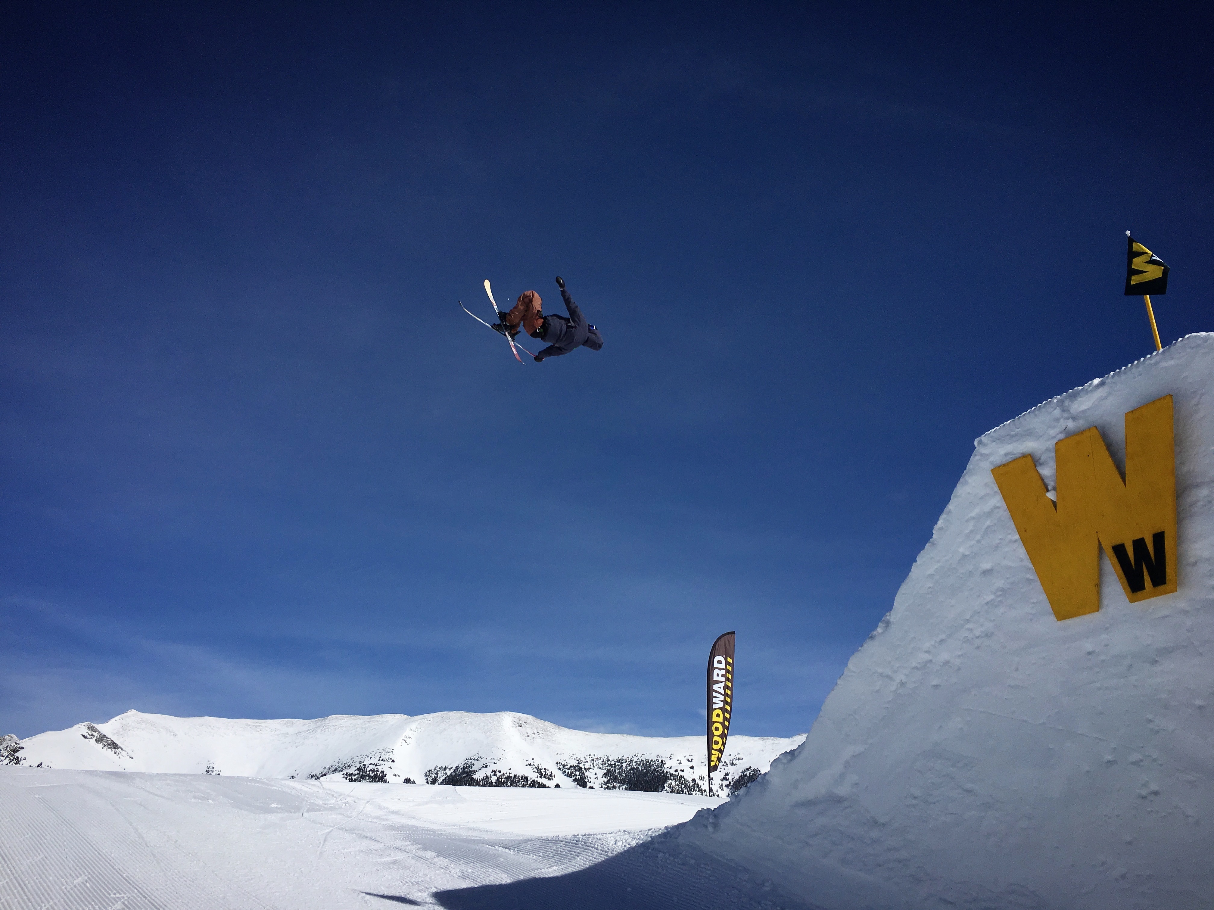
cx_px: 607
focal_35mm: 29
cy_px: 455
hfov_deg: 61.7
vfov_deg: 48.2
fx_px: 1017
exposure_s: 1/8547
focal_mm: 4.15
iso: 25
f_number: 2.2
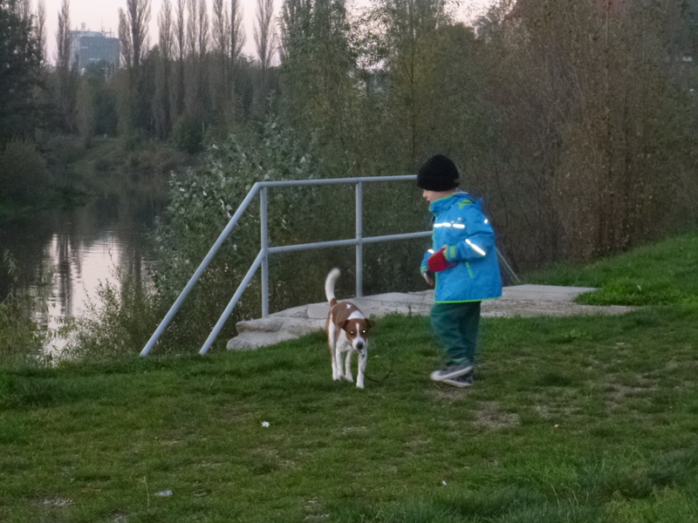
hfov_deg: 24.4
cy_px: 262
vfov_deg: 18.4
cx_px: 349
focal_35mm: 80
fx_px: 1613
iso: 640
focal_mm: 14.2
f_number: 4.9
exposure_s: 1/60
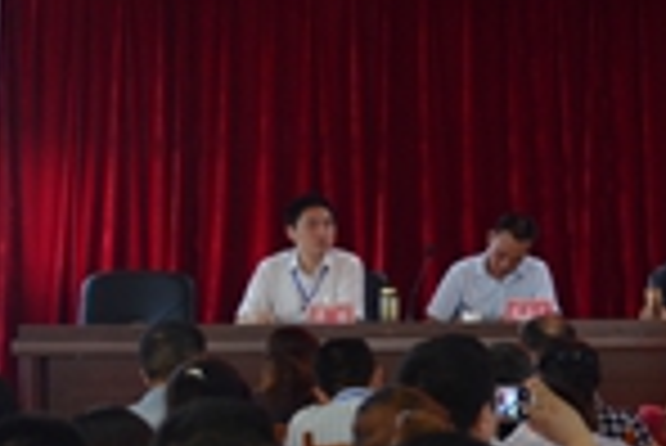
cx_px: 1030
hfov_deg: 10.8
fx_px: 3370
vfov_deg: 7.6
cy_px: 133
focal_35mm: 182
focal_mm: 36
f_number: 5
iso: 800
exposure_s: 1/60
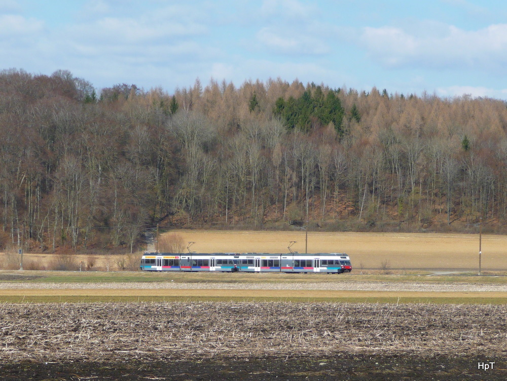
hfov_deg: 17.5
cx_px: 254
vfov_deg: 13.3
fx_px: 1643
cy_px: 190
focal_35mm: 112
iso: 100
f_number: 4.7
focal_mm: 19.1
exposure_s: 1/500
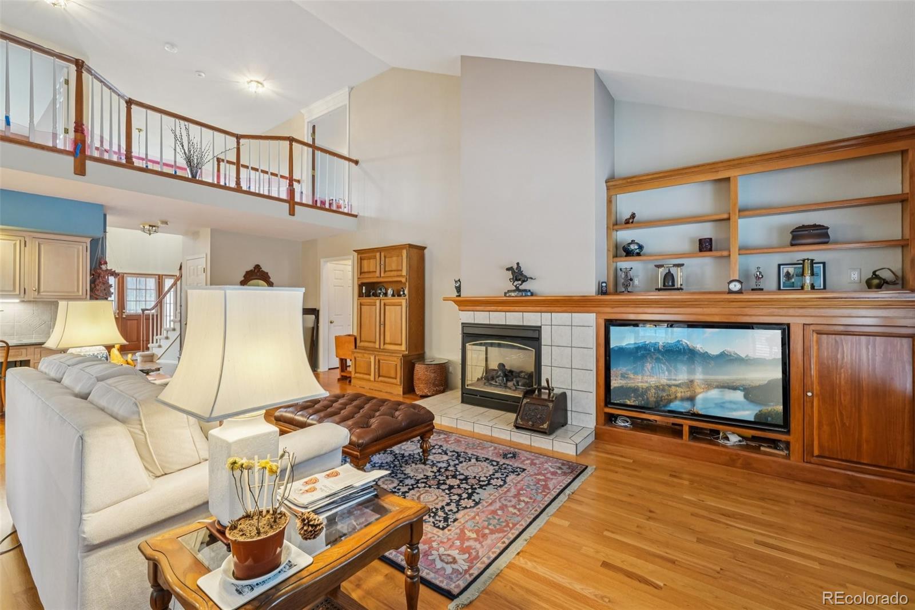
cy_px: 305
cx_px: 458
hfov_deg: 100.4
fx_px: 381
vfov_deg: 77.3
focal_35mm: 15
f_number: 8
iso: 800
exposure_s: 1/1.67
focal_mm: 10
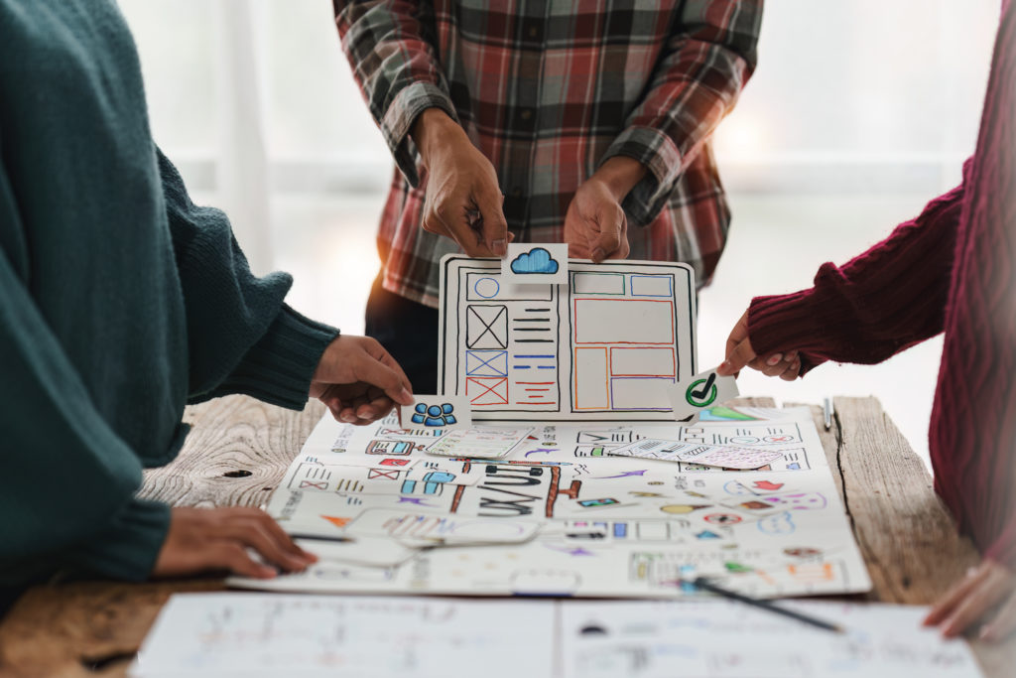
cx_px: 508
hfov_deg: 23.9
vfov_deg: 16.1
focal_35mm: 85
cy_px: 339
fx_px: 2399
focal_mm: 85
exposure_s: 1/250
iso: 125
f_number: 2
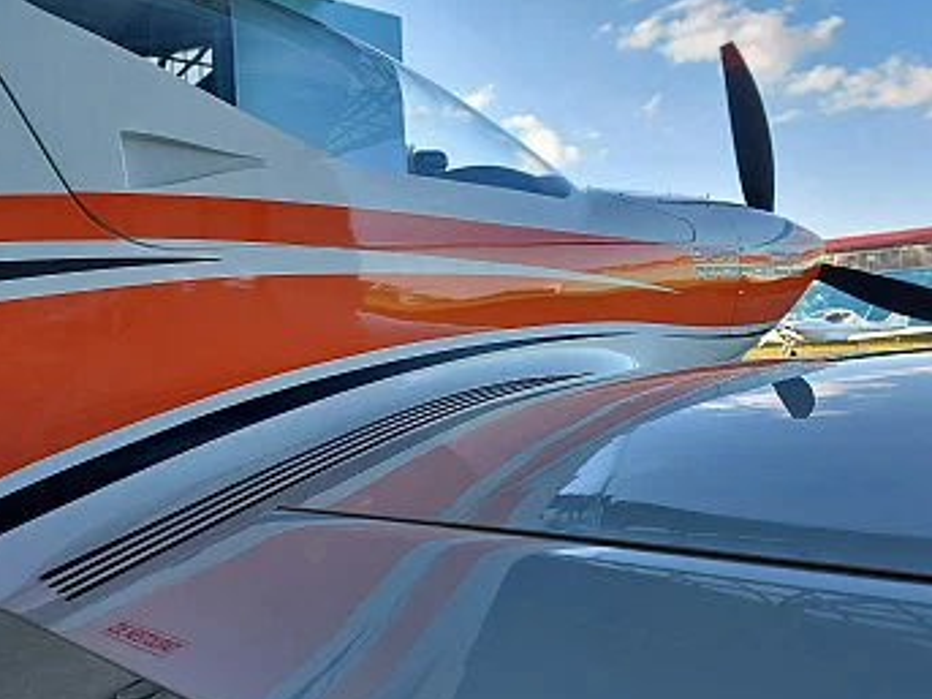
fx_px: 754
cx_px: 478
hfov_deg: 63.5
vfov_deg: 49.6
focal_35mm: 28
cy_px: 383
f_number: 1.8
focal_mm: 5.23
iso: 32
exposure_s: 1/110
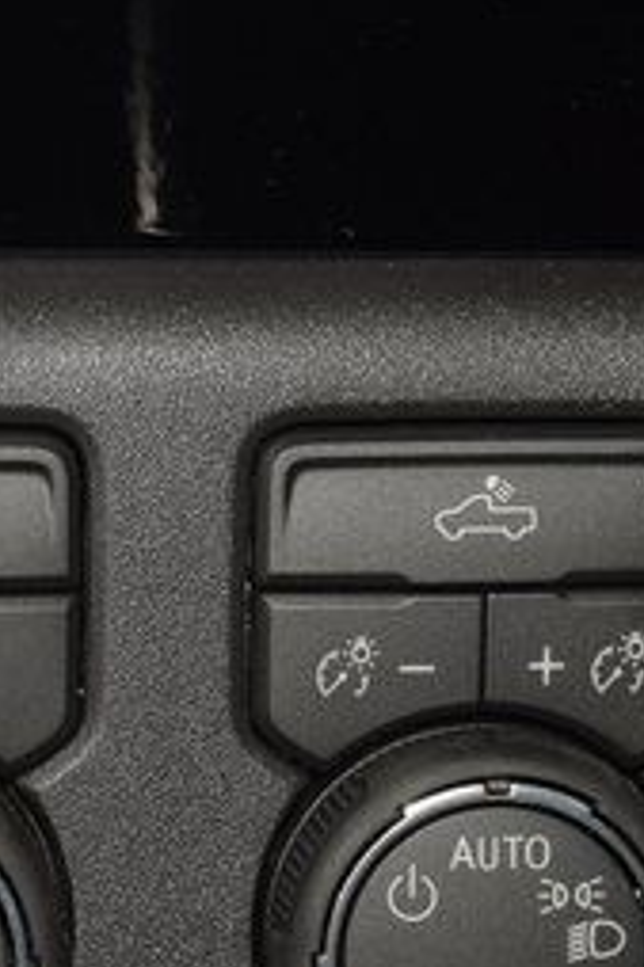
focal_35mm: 265
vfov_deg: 7.8
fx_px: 7120
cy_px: 680
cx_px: -130
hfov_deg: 5.2
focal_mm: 70
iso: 100
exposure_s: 1/125
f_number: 8
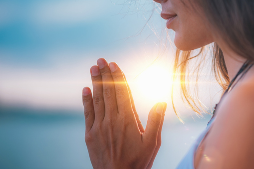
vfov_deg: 11.3
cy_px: 83
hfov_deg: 16.9
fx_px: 853
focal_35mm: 121
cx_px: 131
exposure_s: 1/250
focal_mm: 85
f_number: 2.2
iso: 100
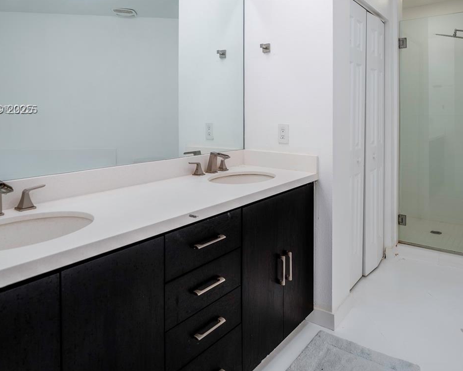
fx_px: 333
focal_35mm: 24
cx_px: 274
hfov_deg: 69.0
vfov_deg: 56.3
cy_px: 110
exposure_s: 1/125
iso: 100
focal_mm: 15.2
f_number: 3.5
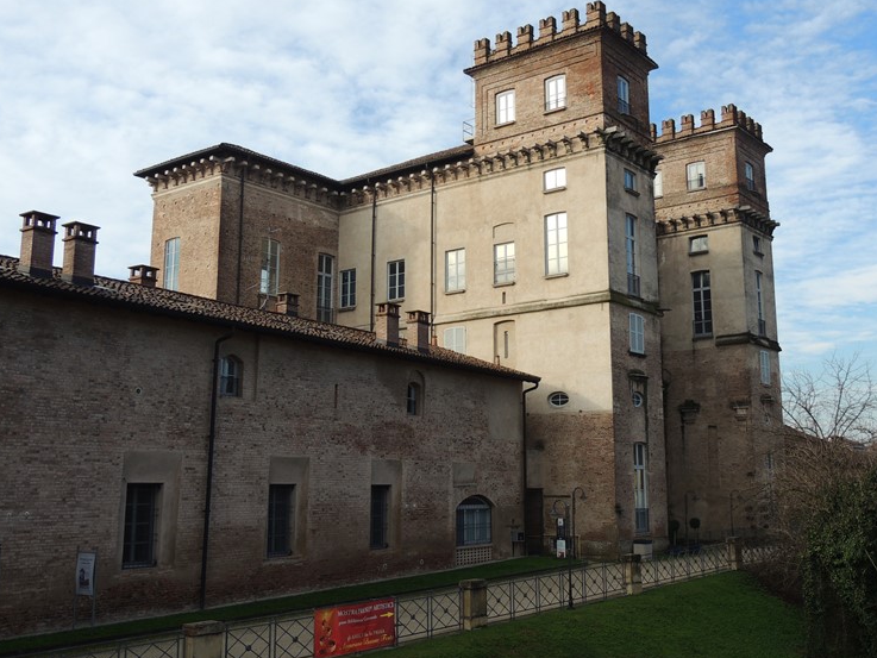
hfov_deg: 48.9
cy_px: 307
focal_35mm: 38
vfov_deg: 37.7
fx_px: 963
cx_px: 472
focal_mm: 6.2
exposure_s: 1/640
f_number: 3.3
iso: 100
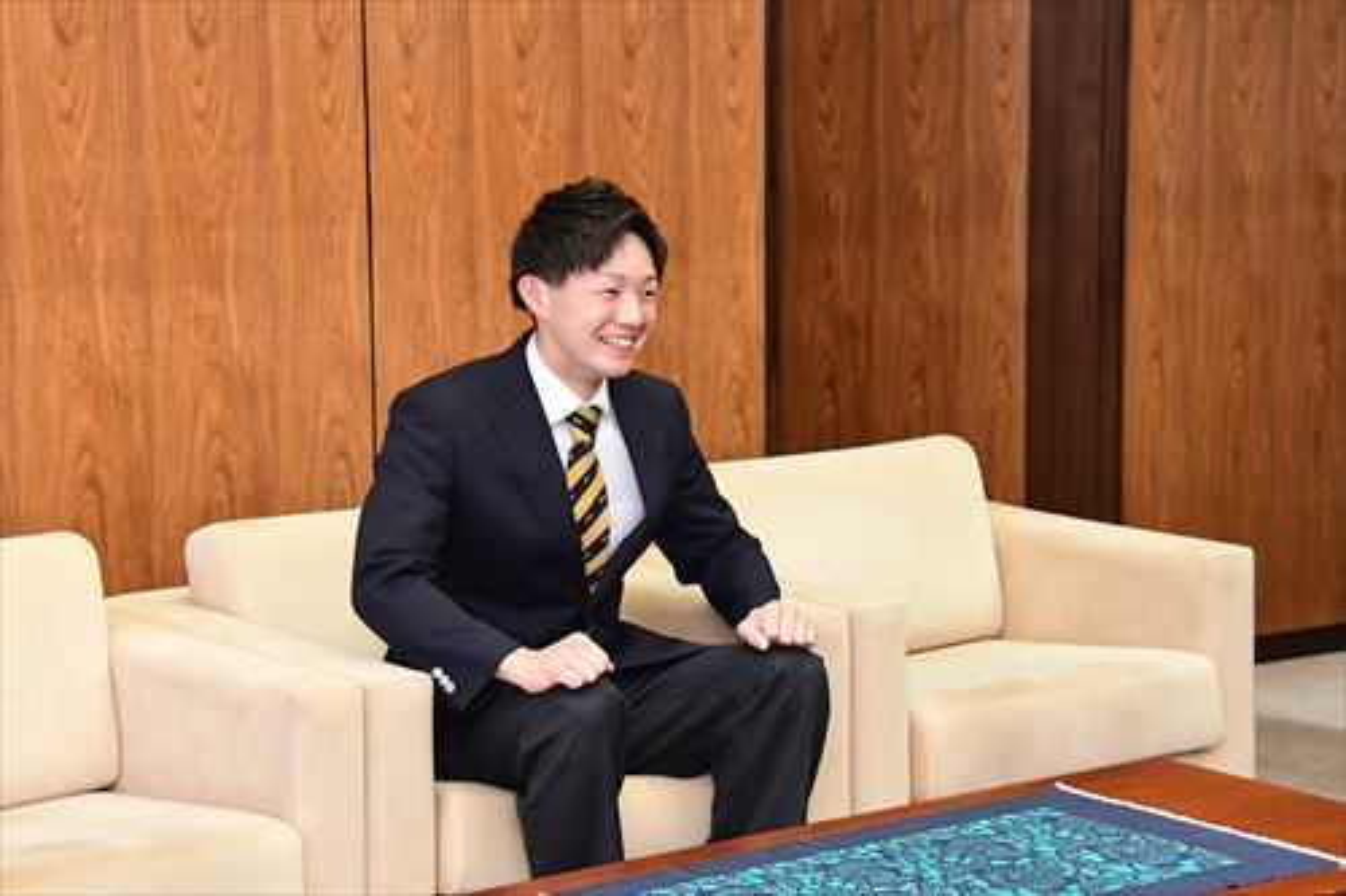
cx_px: 673
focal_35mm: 98
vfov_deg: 14.0
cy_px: 448
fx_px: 3644
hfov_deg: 20.9
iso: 4000
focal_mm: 65
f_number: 5.3
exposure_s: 1/250
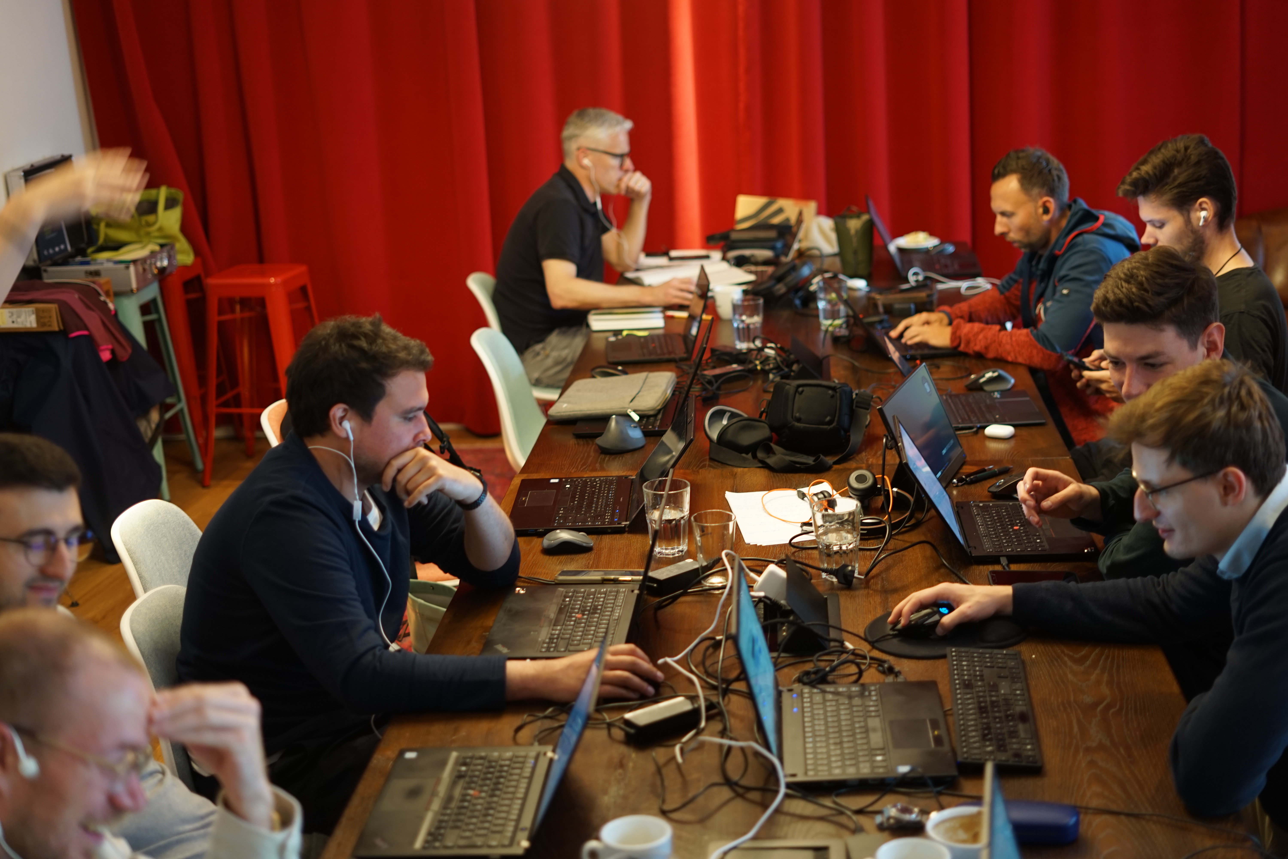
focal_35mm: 50
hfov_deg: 39.6
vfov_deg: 27.0
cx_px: 644
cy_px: 430
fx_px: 1789
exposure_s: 1/50
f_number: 2
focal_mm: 50
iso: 400
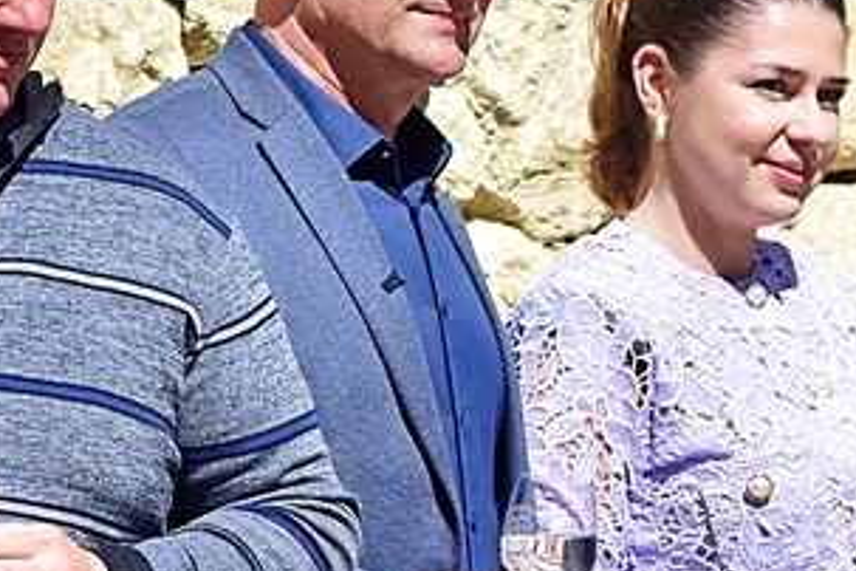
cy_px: 547
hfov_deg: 3.0
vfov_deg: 2.0
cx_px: 1672
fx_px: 16477
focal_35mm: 693
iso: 450
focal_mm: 175
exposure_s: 1/800
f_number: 8
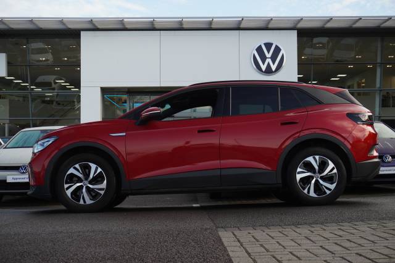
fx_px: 559
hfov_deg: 38.9
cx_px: 198
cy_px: 132
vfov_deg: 26.5
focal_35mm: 51
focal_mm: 34
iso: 400
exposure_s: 1/200
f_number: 5.6
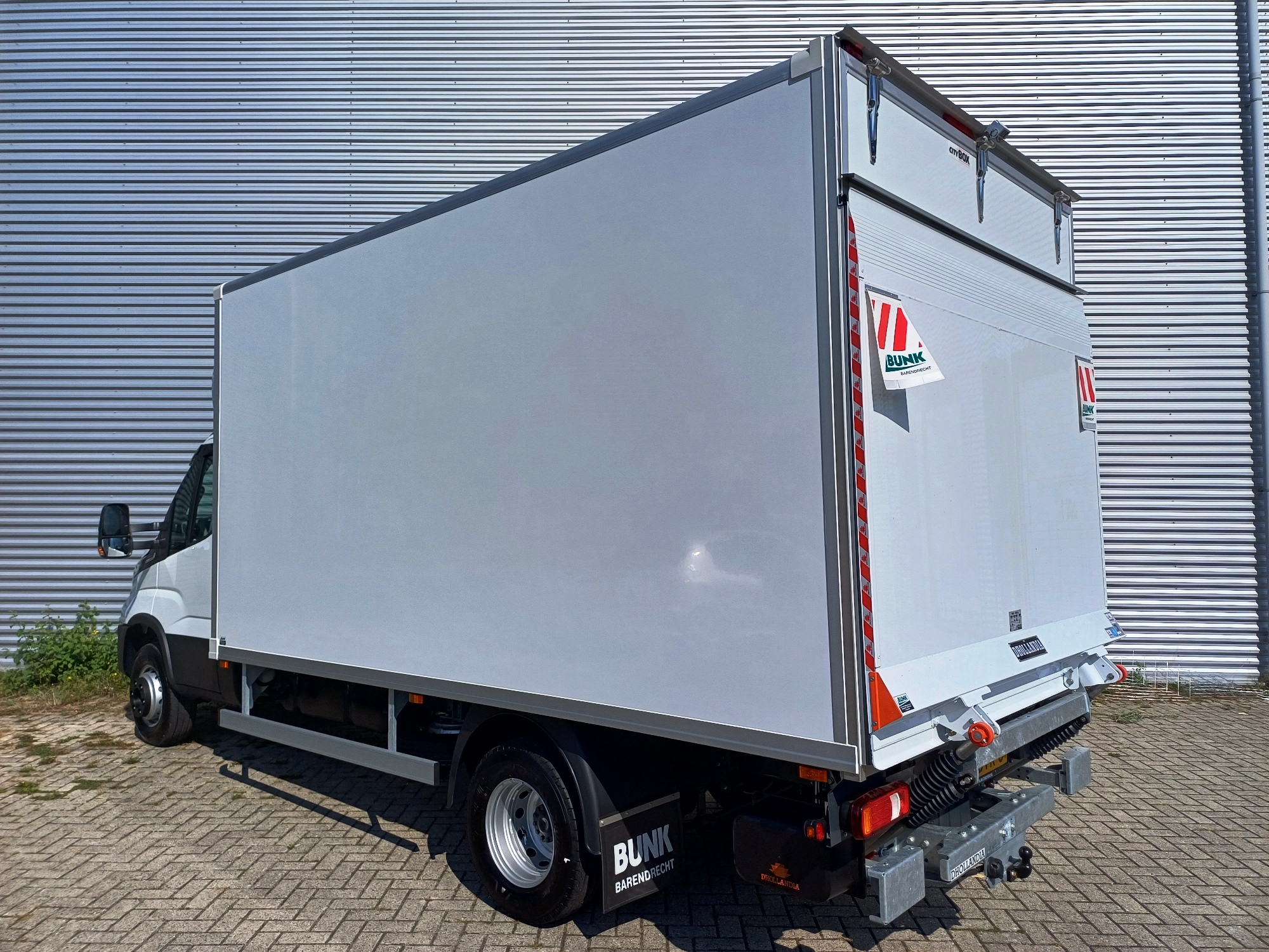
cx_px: 634
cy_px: 476
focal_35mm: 25
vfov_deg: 54.9
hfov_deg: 69.4
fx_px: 916
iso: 50
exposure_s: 1/2959
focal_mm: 4.65
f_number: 1.8
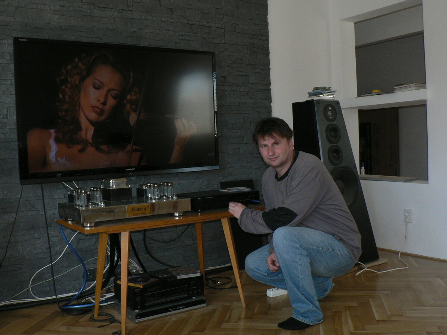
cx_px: 224
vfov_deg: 39.7
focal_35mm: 36
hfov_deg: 51.4
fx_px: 465
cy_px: 168
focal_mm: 6
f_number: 6.3
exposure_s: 1/60
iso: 200
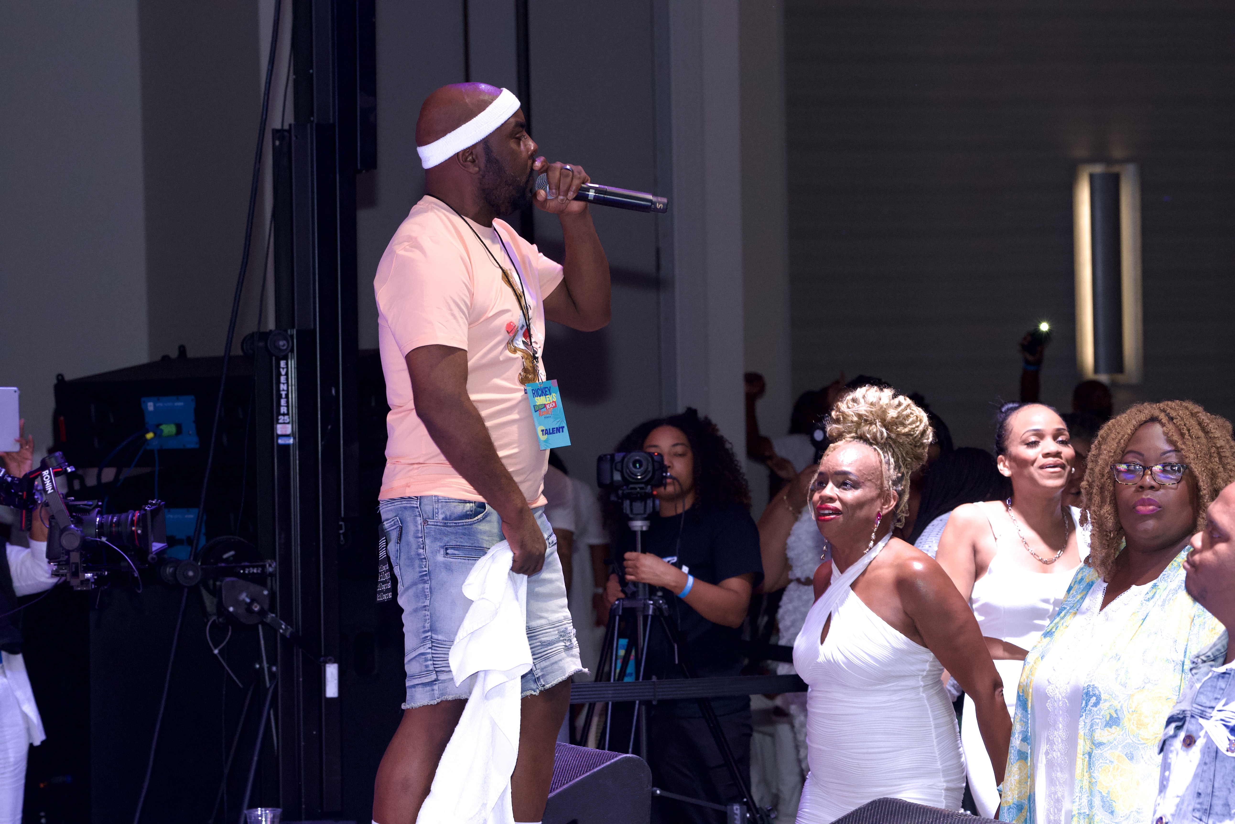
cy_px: 412
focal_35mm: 117
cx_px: 618
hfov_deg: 17.5
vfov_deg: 11.7
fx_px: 4014
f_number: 5
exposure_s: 1/200
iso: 1600
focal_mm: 78
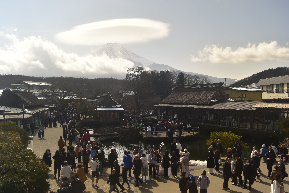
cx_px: 144
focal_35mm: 82
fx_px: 662
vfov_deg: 16.6
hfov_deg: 24.6
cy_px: 96
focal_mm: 55
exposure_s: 1/200
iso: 100
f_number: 8
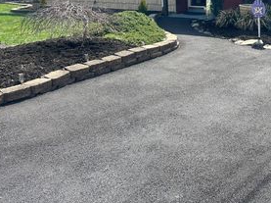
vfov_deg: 30.0
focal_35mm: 47
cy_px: 37
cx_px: 218
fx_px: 367
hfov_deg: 38.9
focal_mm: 5.7
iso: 50
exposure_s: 1/1645
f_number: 1.5
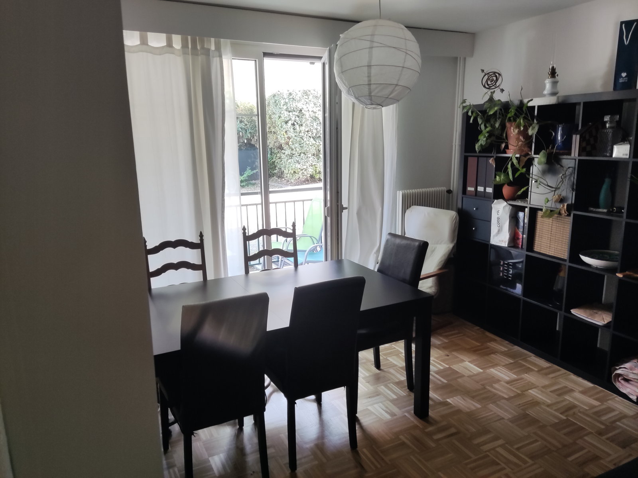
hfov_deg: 69.4
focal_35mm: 25
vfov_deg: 54.9
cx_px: 319
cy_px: 239
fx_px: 461
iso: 111
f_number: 1.79
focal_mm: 4.71
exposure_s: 1/50
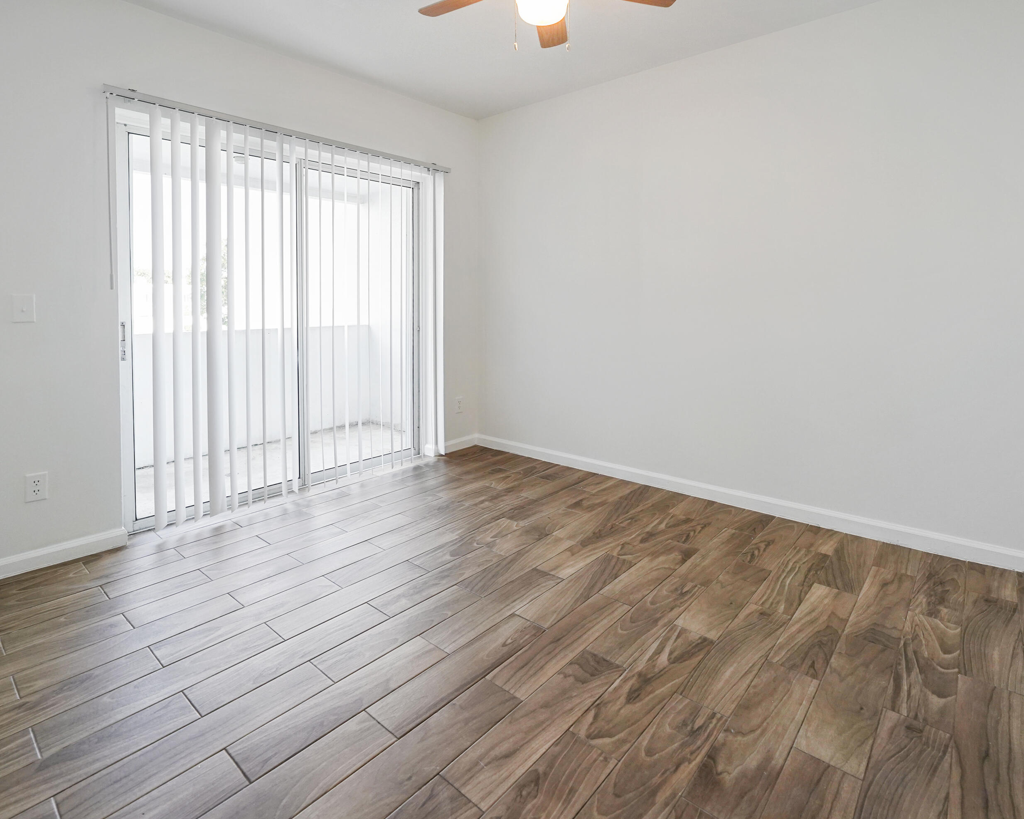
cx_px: 510
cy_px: 405
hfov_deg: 93.1
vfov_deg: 80.4
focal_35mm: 16
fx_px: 485
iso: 1000
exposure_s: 1/250
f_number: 4.5
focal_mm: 14
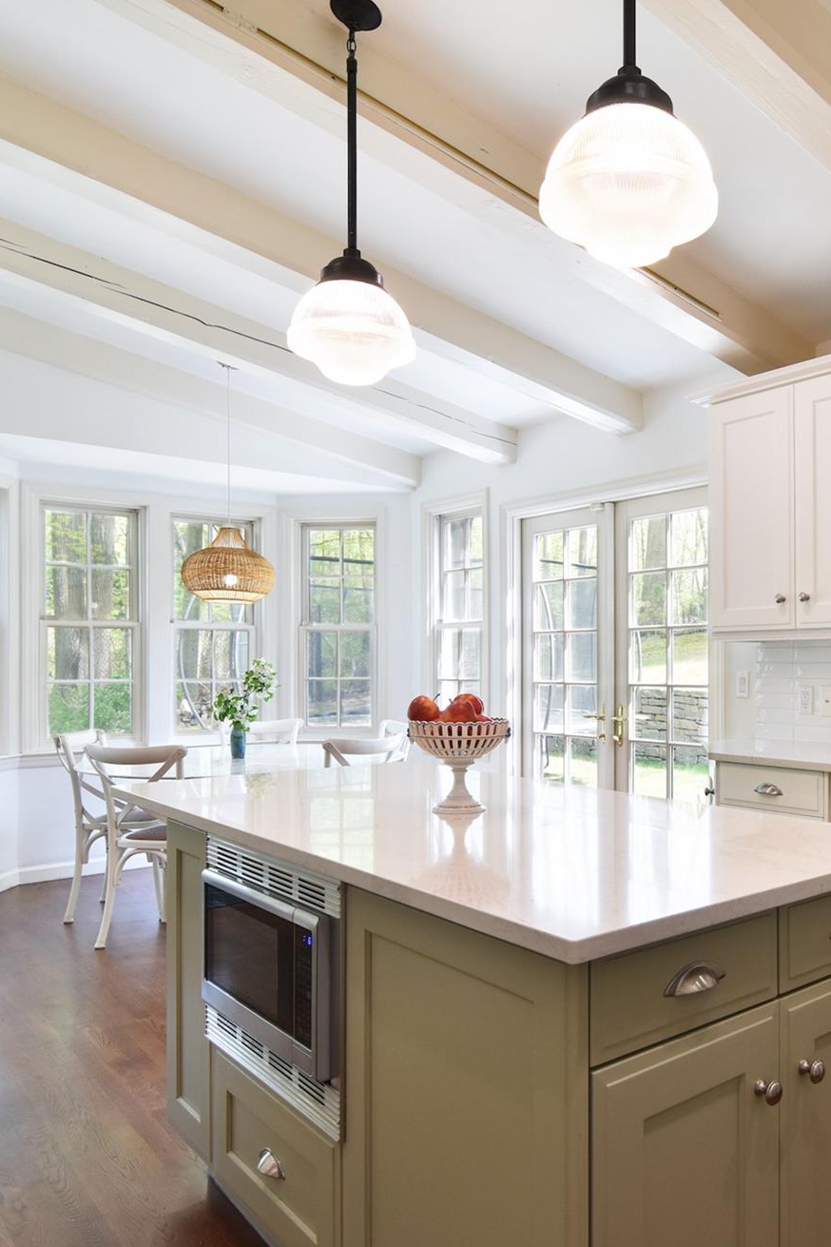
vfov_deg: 69.8
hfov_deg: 47.9
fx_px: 893
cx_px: 628
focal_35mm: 26
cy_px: 640
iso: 640
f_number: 8
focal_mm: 11
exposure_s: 1/40
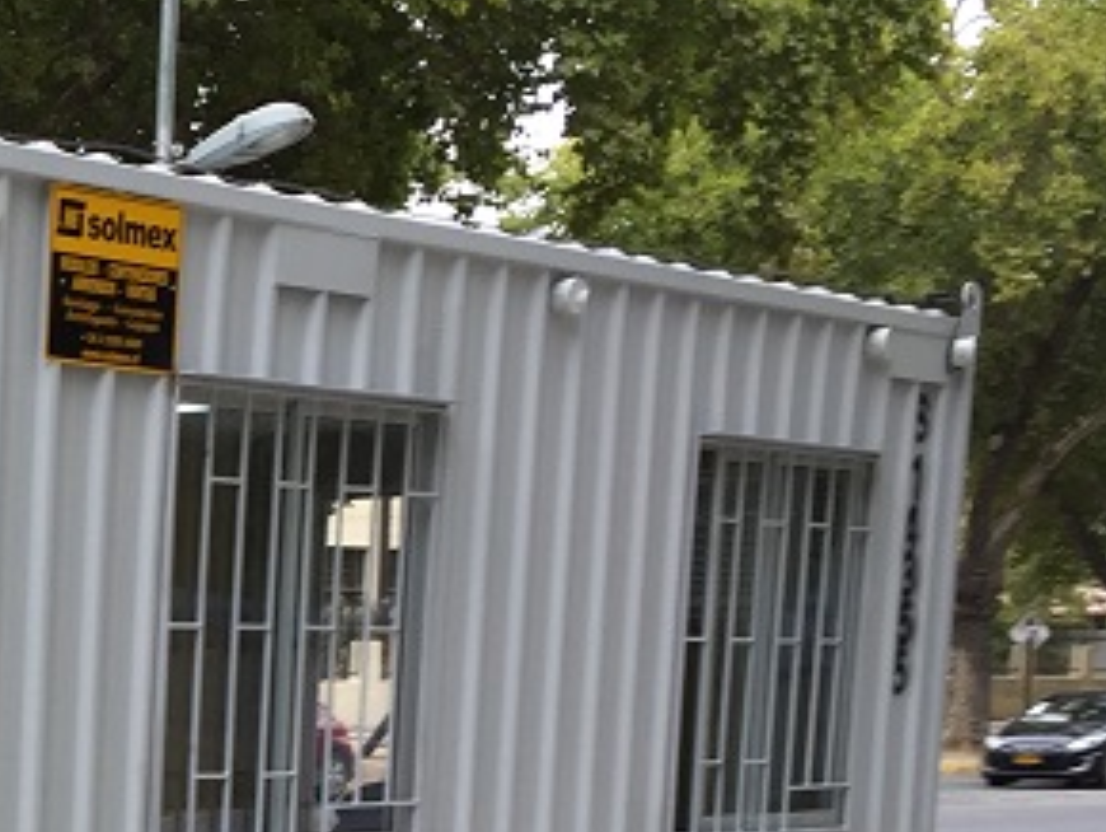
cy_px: 1051
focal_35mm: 90
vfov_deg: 15.7
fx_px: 2878
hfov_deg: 20.0
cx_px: -332
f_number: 2.2
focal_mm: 4.15
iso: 32
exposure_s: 1/106
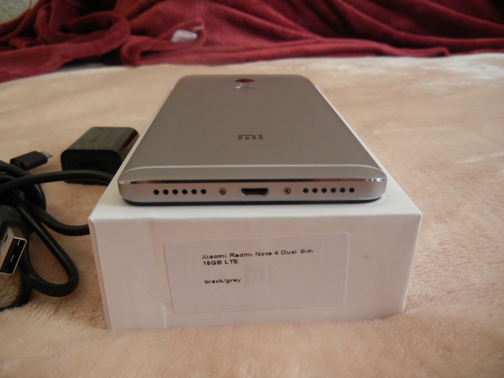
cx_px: 252
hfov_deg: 60.0
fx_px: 437
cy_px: 189
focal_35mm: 30
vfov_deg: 46.8
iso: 400
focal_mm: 5.4
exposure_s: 1/17.3
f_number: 3.5
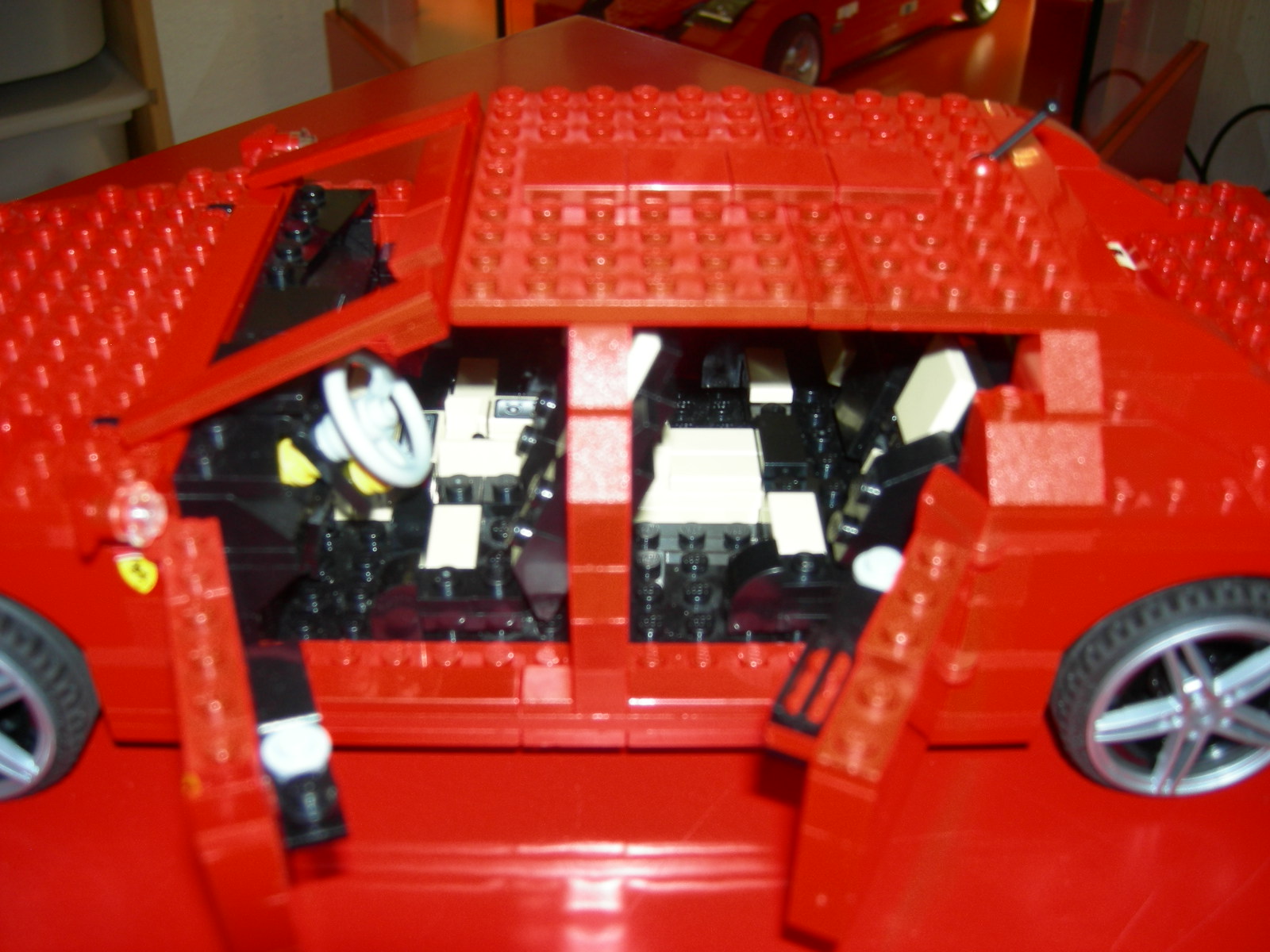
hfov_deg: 51.4
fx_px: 1321
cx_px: 635
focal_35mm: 36
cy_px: 476
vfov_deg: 39.7
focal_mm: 7.5
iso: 64
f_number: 2.7
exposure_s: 1/60.1
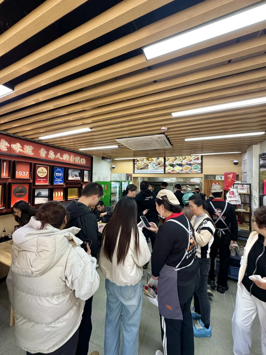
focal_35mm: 14
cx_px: 133
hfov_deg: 85.7
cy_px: 178
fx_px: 143
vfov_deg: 102.1
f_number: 2.2
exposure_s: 1/100
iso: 250
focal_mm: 2.22
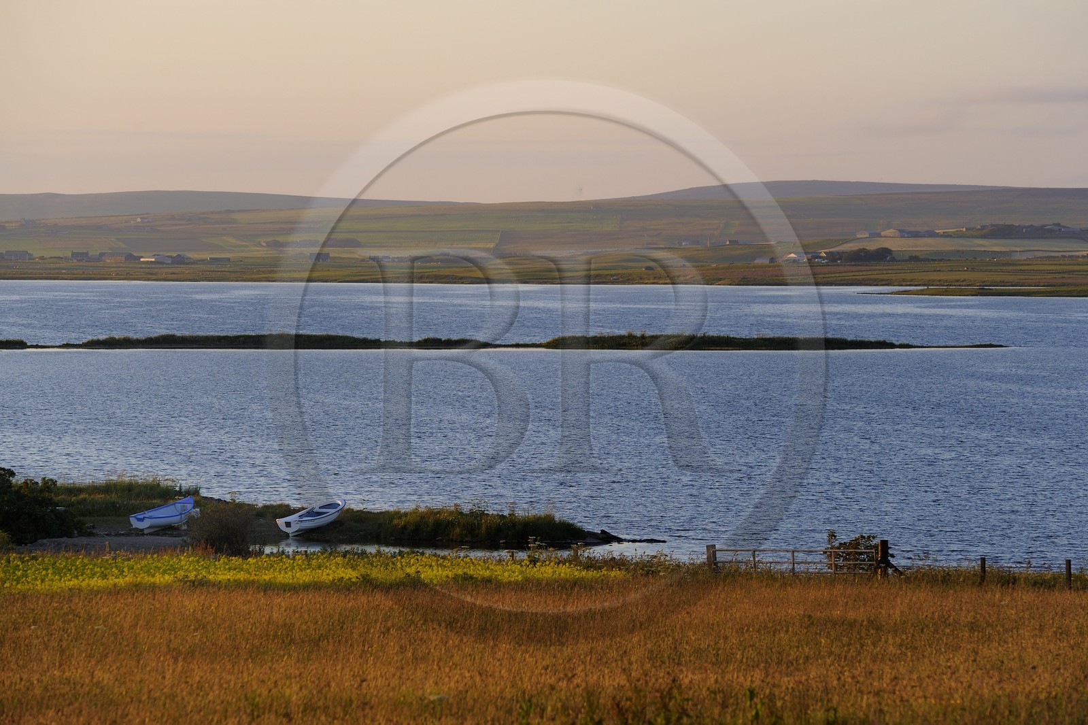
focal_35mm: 175
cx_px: 544
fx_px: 5287
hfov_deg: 11.7
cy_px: 362
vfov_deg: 7.8
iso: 400
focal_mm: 175
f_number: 7.1
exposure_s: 1/250
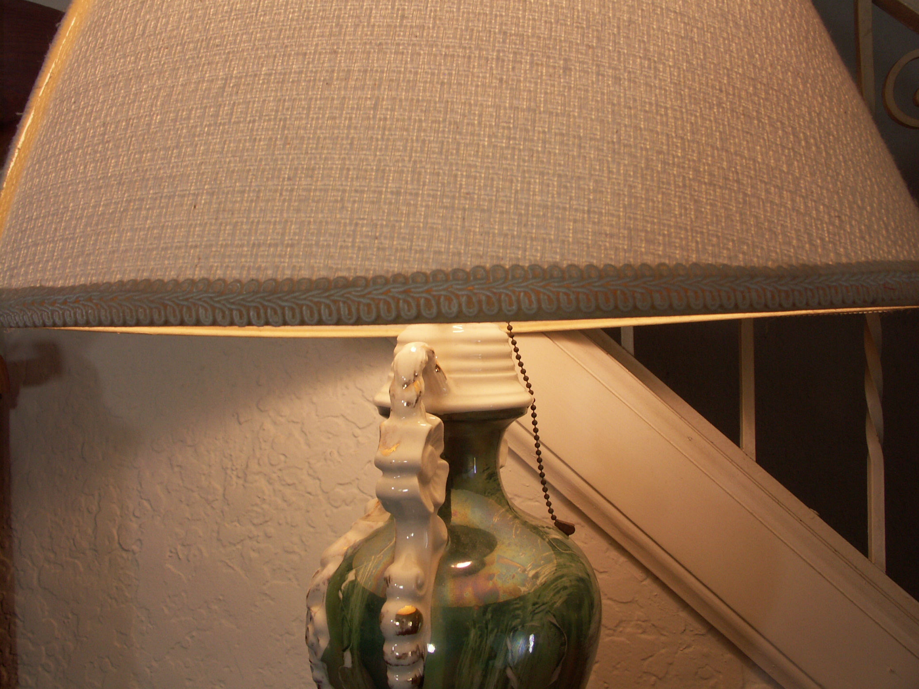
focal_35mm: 28
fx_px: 743
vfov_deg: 49.7
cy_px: 344
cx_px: 460
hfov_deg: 63.4
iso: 100
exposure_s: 1/15
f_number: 7.1
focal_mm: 7.2
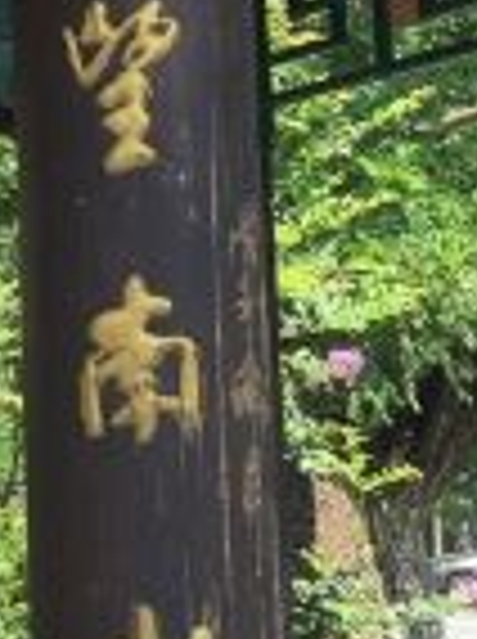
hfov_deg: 9.8
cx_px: -412
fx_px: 2635
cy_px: 27
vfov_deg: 13.7
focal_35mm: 143
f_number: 2.2
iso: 32
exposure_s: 1/590
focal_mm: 4.15
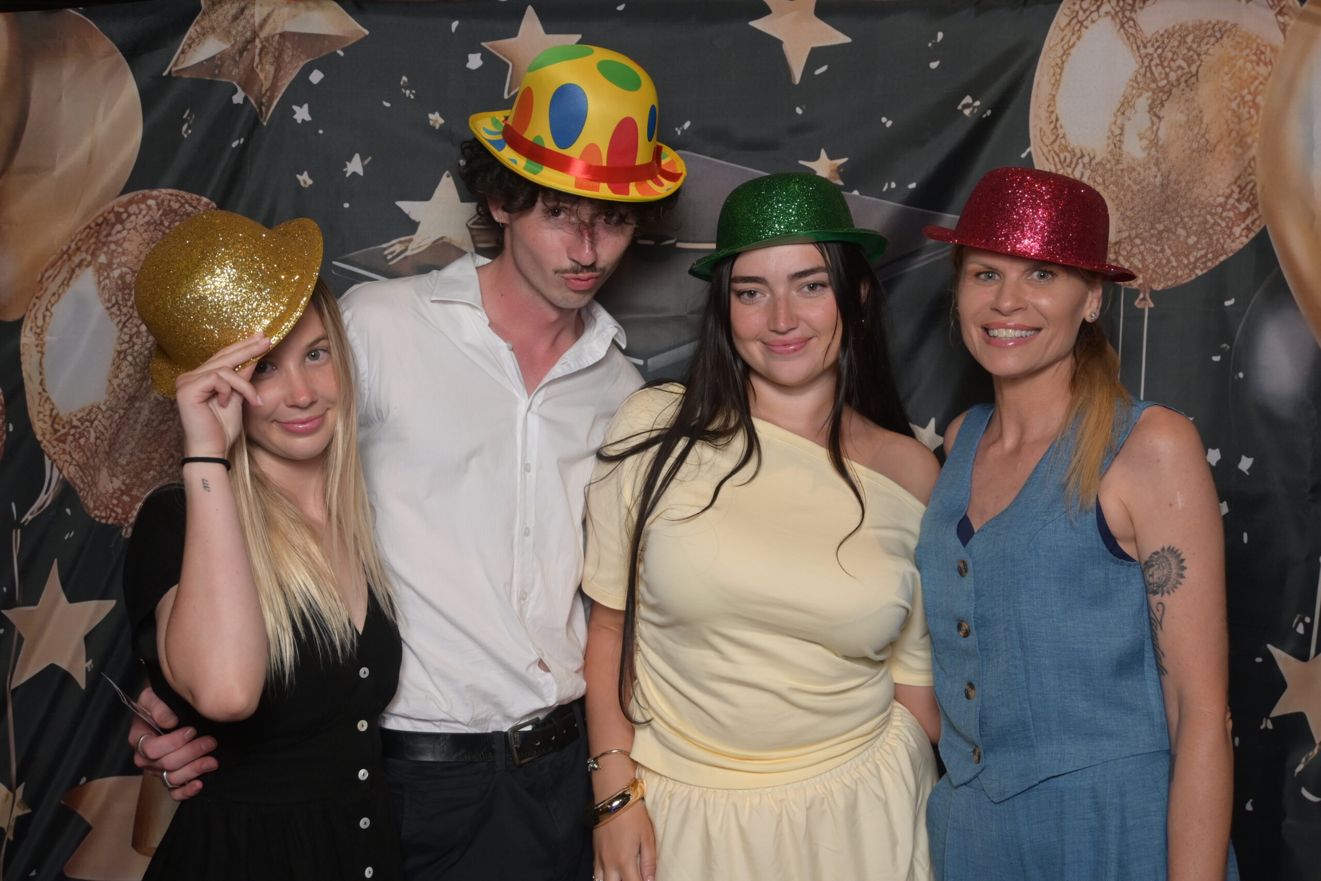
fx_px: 1679
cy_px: 440
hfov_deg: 43.0
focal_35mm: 46
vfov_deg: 29.4
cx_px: 660
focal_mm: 30.5
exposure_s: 1/60
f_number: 5
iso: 400
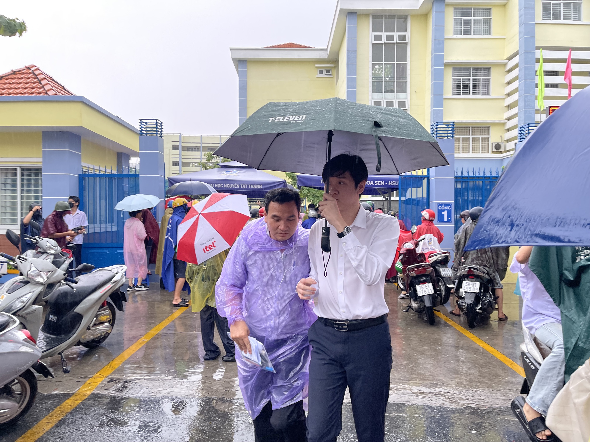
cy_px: 221
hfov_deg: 69.4
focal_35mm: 25
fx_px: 426
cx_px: 295
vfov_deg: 54.9
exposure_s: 1/105
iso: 125
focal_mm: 5.1
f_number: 1.6
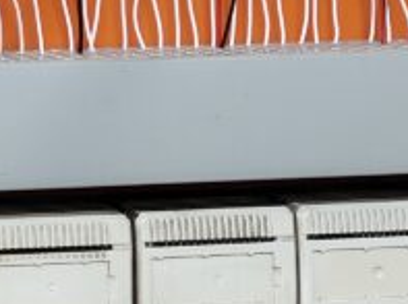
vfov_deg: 10.8
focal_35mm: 125
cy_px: -304
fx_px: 1471
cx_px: -249
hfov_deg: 14.5
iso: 400
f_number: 1.8
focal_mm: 5.59
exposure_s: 1/25
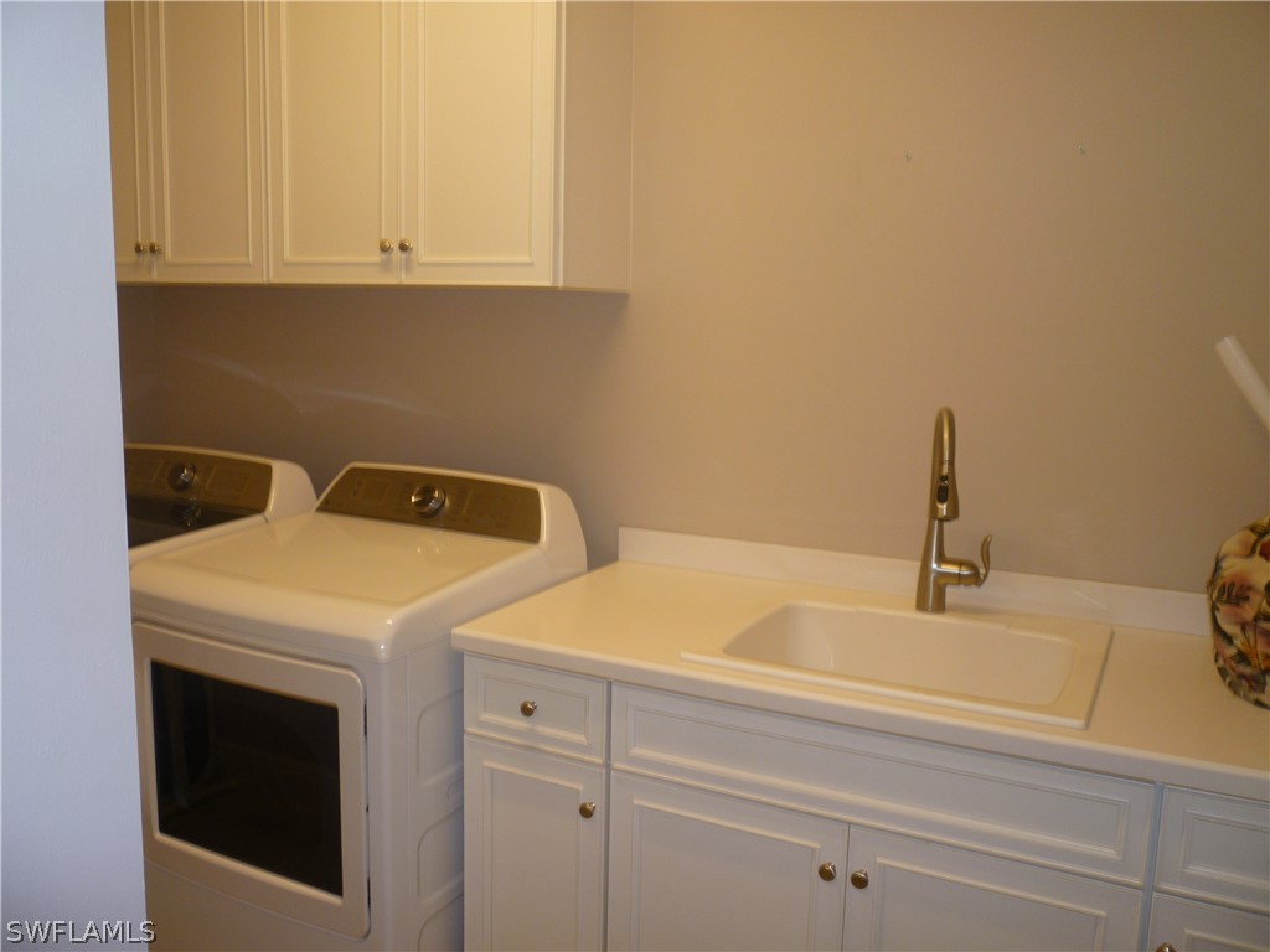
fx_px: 1064
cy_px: 476
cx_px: 635
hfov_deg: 61.7
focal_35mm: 29
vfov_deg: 48.2
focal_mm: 5.2
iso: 100
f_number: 3.3
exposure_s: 1/30
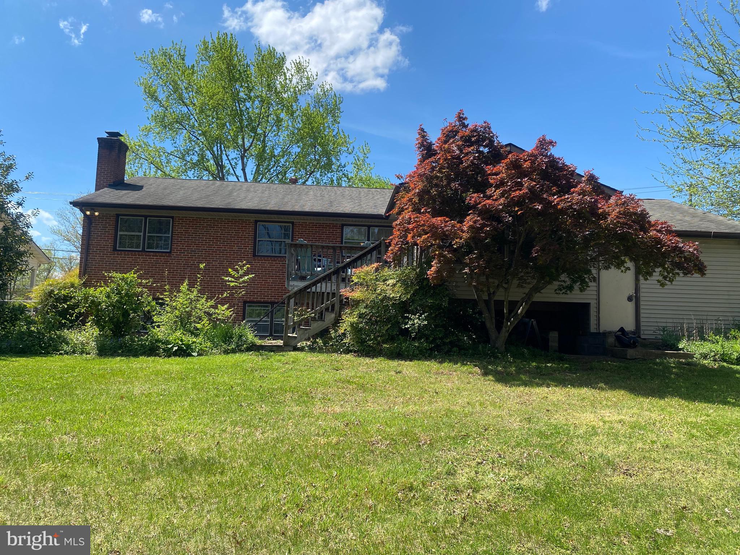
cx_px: 370
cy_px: 278
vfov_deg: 53.1
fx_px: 556
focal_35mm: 26
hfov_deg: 67.3
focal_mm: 4.25
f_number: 1.8
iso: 32
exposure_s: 1/1927
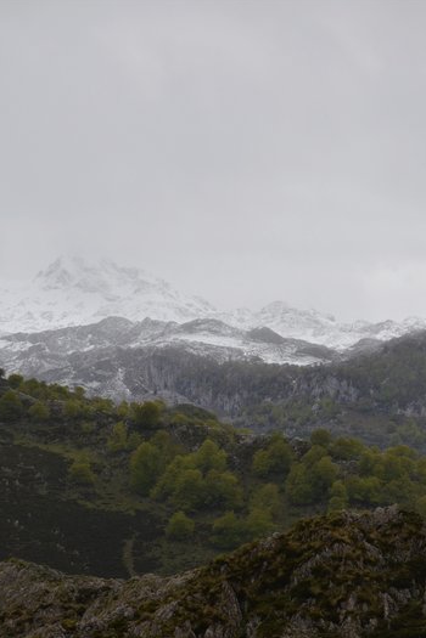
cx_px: 370
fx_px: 2023
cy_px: 320
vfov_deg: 17.9
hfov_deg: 11.9
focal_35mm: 114
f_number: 7.1
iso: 400
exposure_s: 1/1600
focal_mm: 50
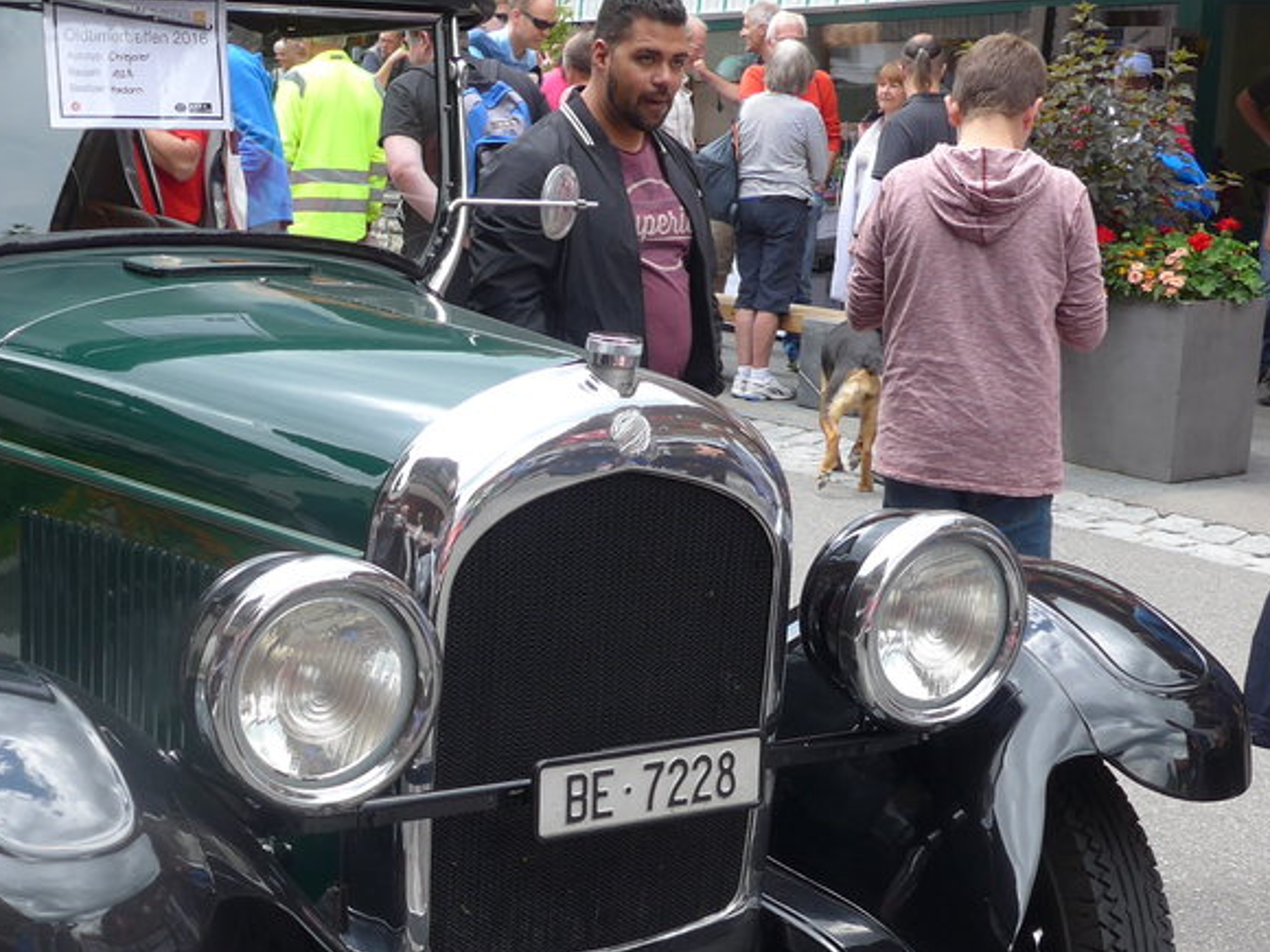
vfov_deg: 24.2
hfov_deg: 31.6
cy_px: 665
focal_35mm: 60
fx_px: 2201
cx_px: 304
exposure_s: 1/250
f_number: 2.8
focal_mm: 6
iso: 80
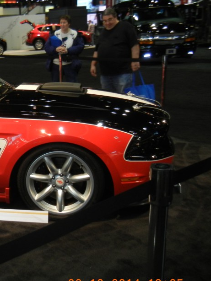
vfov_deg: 38.2
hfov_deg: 26.7
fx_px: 406
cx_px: -22
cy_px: 146
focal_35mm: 50
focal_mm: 5.4
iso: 320
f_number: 3.5
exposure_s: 1/63.1
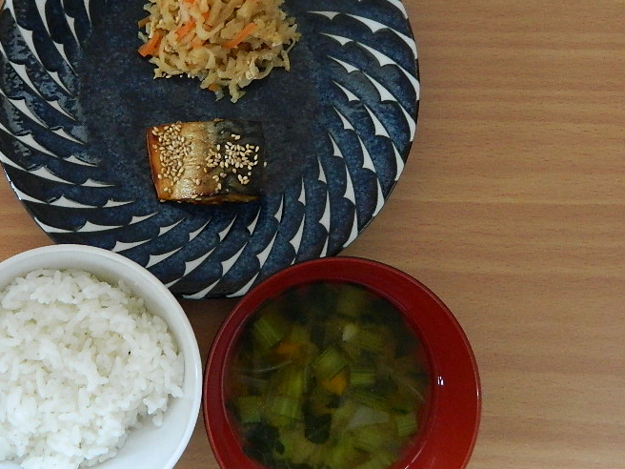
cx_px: 202
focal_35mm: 39
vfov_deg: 36.8
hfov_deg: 47.0
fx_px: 704
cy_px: 210
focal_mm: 4.5
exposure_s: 1/50
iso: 400
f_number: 3.1
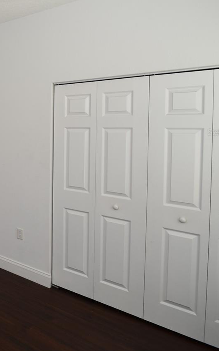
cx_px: -88
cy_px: 132
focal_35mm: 29
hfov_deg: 30.4
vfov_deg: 63.7
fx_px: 277
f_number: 5.6
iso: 125
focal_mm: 10
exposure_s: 1/125
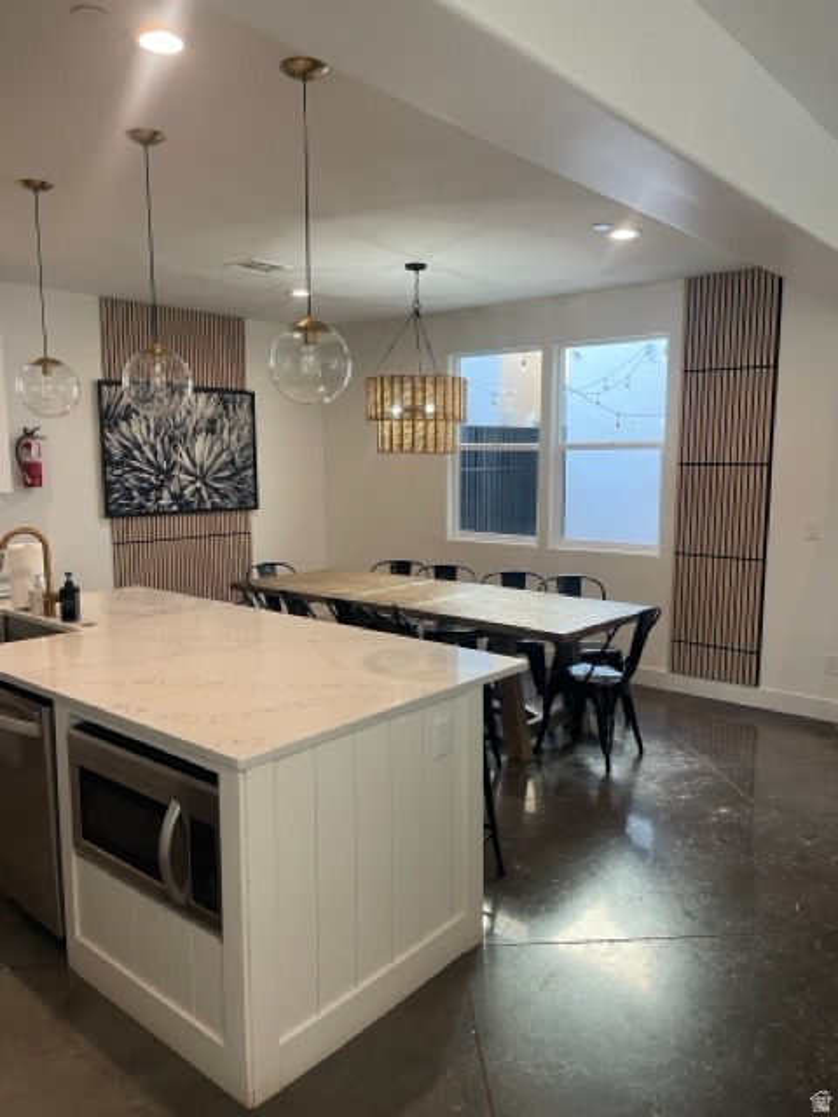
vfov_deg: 69.4
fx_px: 807
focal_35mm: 25
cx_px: 419
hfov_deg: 54.9
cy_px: 558
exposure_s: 1/60
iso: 80
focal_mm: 5.1
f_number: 1.6
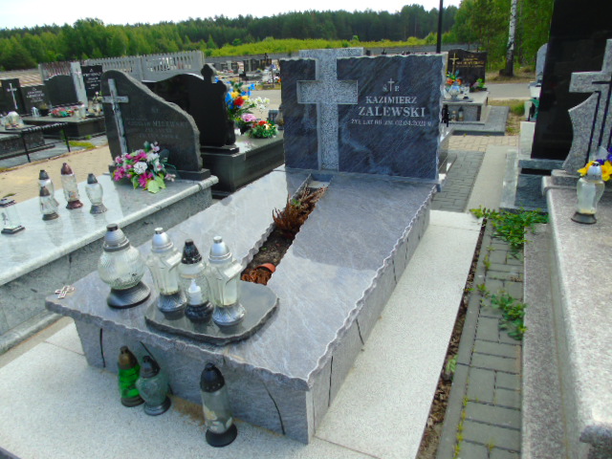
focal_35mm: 25
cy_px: 230
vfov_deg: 54.9
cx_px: 306
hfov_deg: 69.4
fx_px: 442
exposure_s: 1/400
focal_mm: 4.4
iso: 80
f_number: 3.4
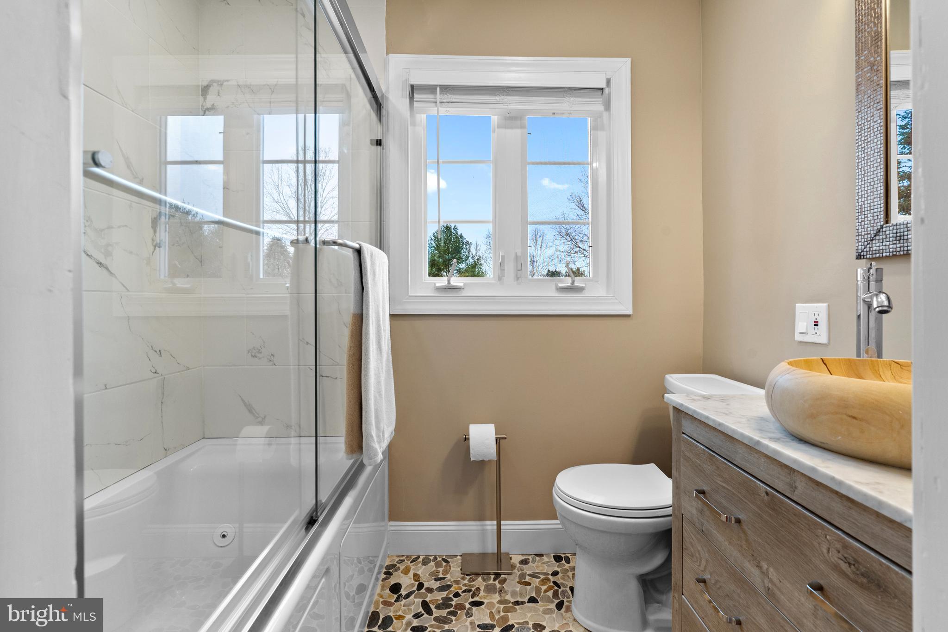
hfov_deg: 96.7
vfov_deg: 73.7
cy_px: 316
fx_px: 421
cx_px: 474
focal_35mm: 16
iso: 800
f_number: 8
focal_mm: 16
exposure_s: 1/20
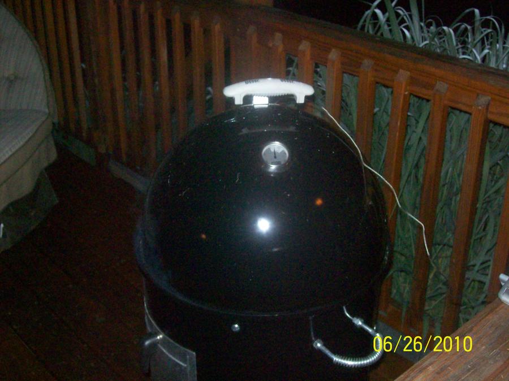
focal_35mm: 45
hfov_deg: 42.1
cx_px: 254
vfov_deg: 32.2
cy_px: 190
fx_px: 661
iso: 400
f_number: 3
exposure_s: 1/147
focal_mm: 7.6
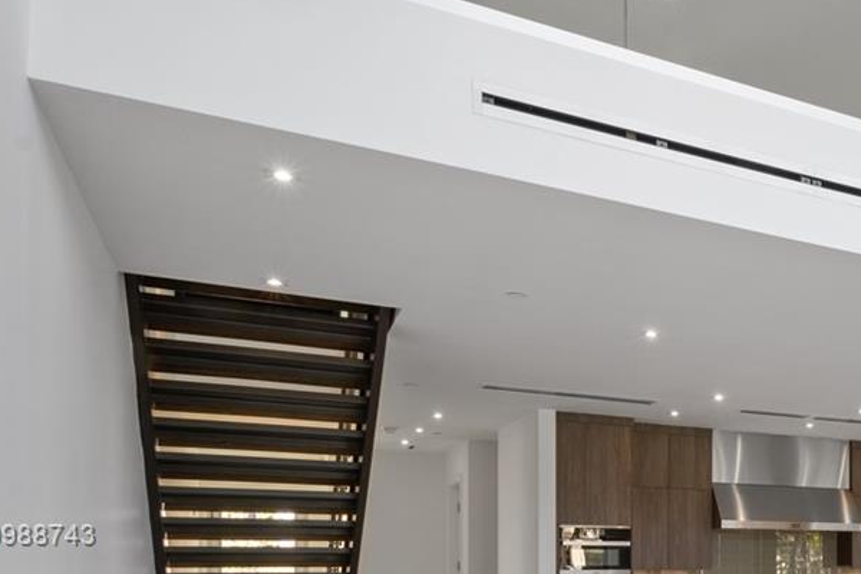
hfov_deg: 37.5
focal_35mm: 40
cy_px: 537
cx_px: 1016
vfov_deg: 31.5
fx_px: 957
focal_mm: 10
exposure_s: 1/2.5
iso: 200
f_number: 13
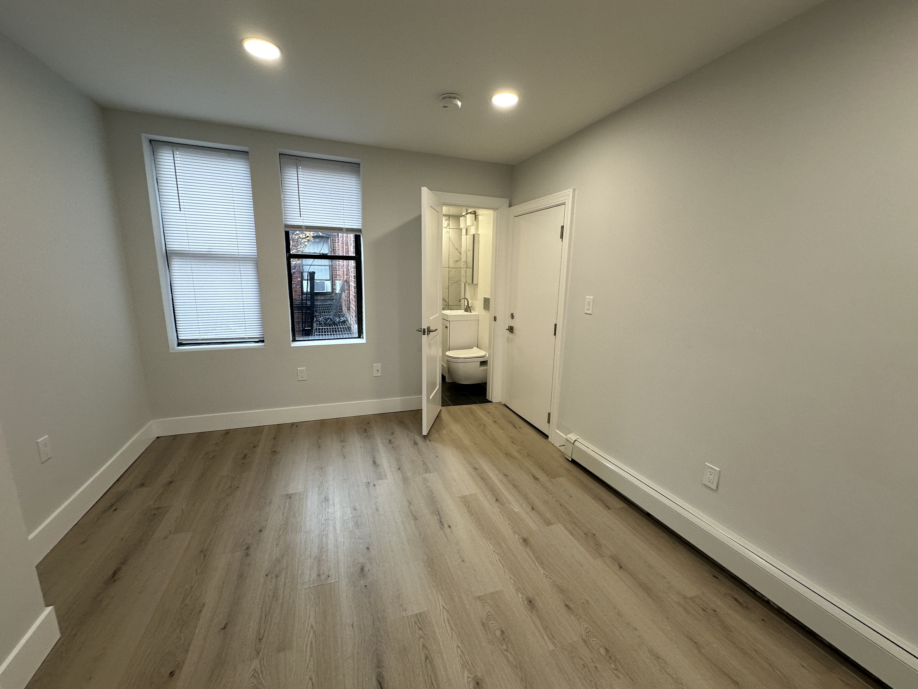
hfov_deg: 102.1
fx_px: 371
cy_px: 344
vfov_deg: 85.7
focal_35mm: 14
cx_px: 459
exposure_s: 1/120
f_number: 2.2
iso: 125
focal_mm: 2.22
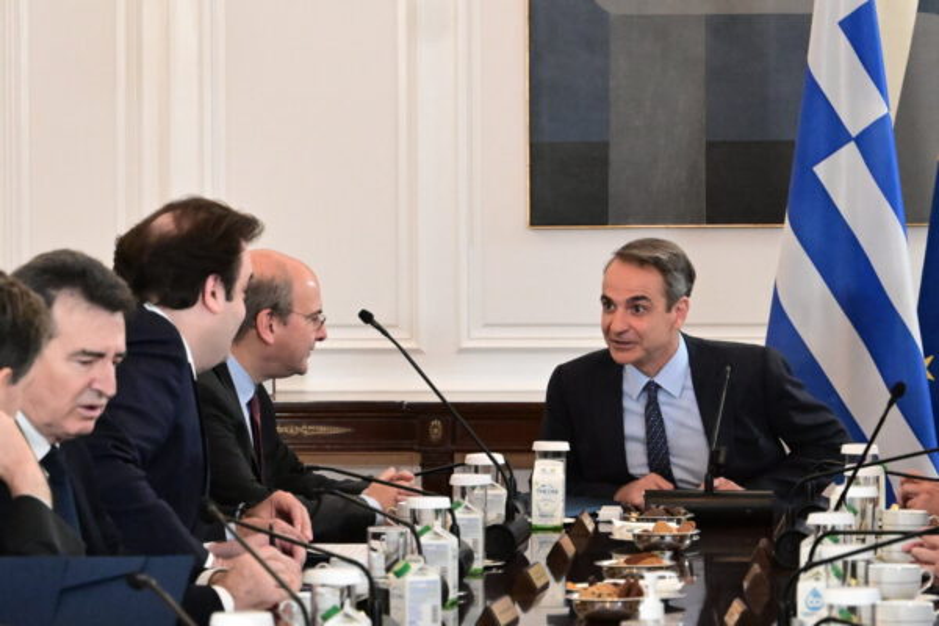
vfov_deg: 21.9
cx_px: 470
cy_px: 313
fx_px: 1617
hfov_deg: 32.4
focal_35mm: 62
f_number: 4
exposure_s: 1/800
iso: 6400
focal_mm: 62
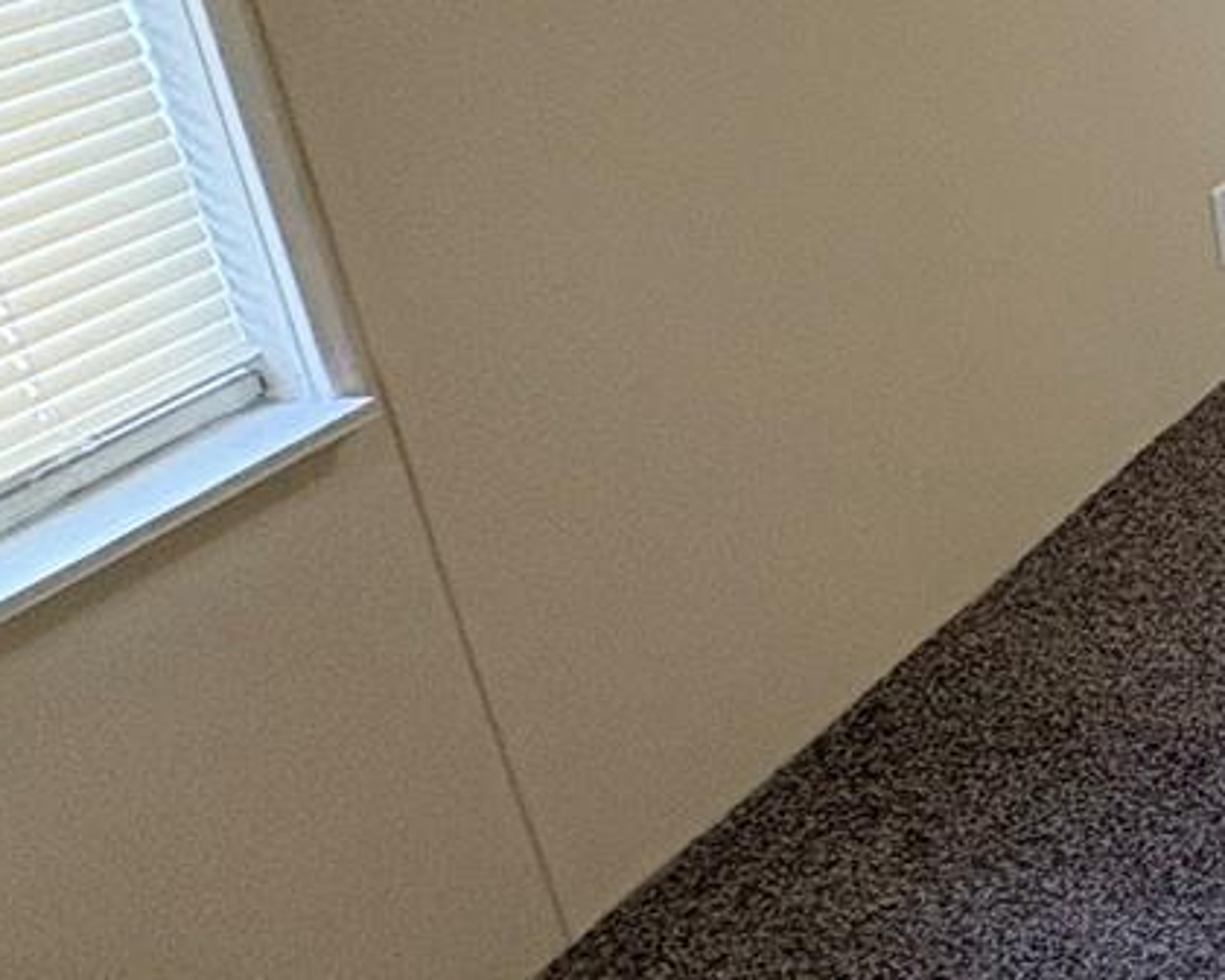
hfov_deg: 21.2
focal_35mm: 52
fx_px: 1885
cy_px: -117
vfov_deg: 26.6
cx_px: 2275
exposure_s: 1/60
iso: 200
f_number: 2.2
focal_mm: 2.22
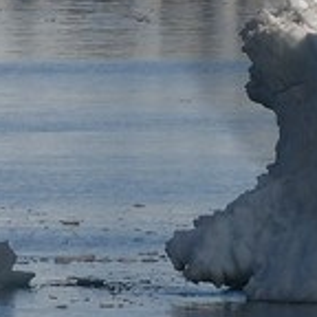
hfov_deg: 0.7
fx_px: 27445
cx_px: 938
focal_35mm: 2649
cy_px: -440
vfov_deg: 0.7
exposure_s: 1/400
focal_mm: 280
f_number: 16
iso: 200
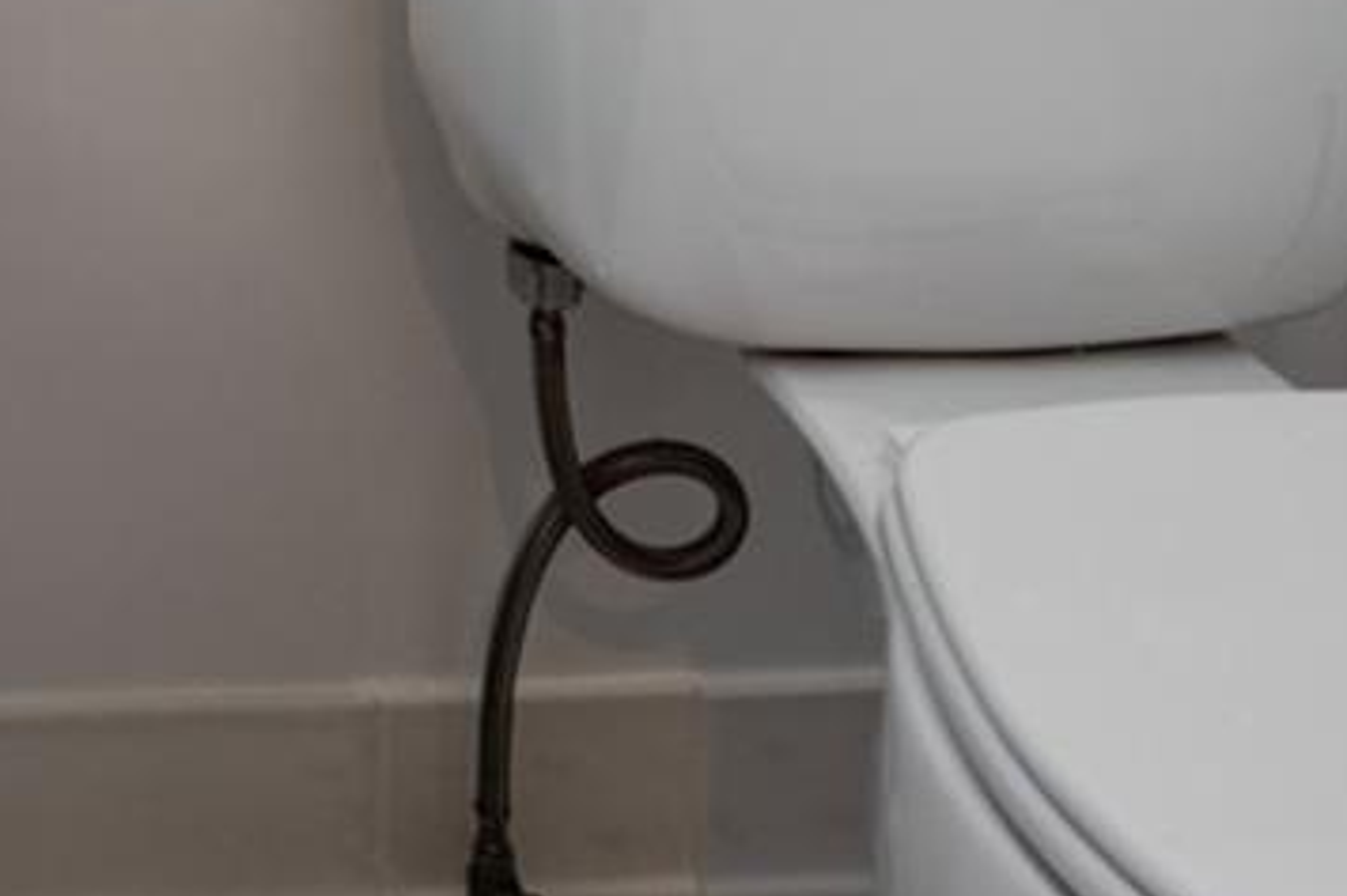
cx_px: -1048
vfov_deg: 10.9
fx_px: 3441
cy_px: -1646
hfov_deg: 17.9
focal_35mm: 92
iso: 100
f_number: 7.1
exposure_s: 1/60
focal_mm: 16
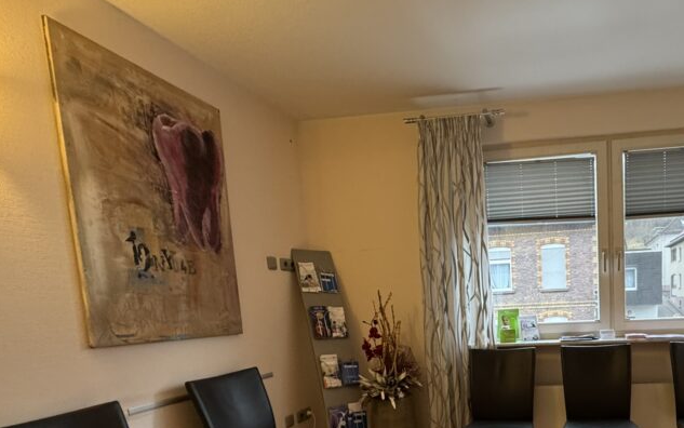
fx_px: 448
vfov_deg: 47.7
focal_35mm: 24
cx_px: 514
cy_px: 355
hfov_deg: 69.7
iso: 320
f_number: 2.2
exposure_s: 1/50
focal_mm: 2.22
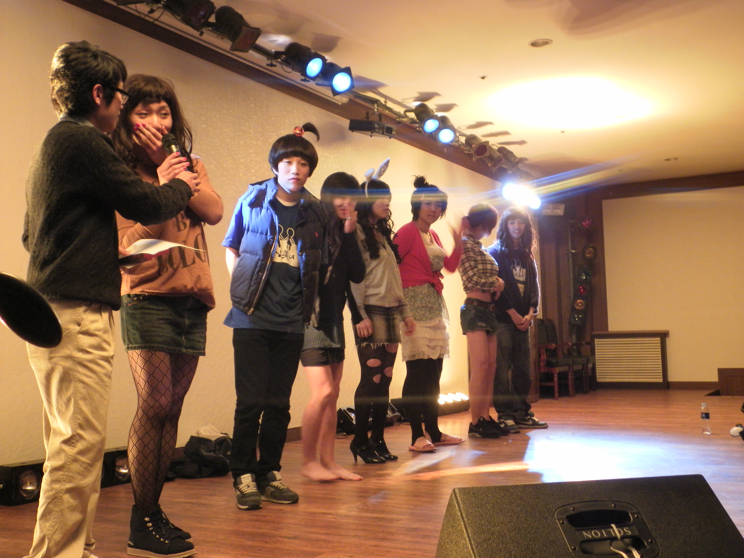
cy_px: 279
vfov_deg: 35.1
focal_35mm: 41
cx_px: 372
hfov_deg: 45.8
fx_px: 881
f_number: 3.2
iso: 200
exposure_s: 1/20
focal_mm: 7.3
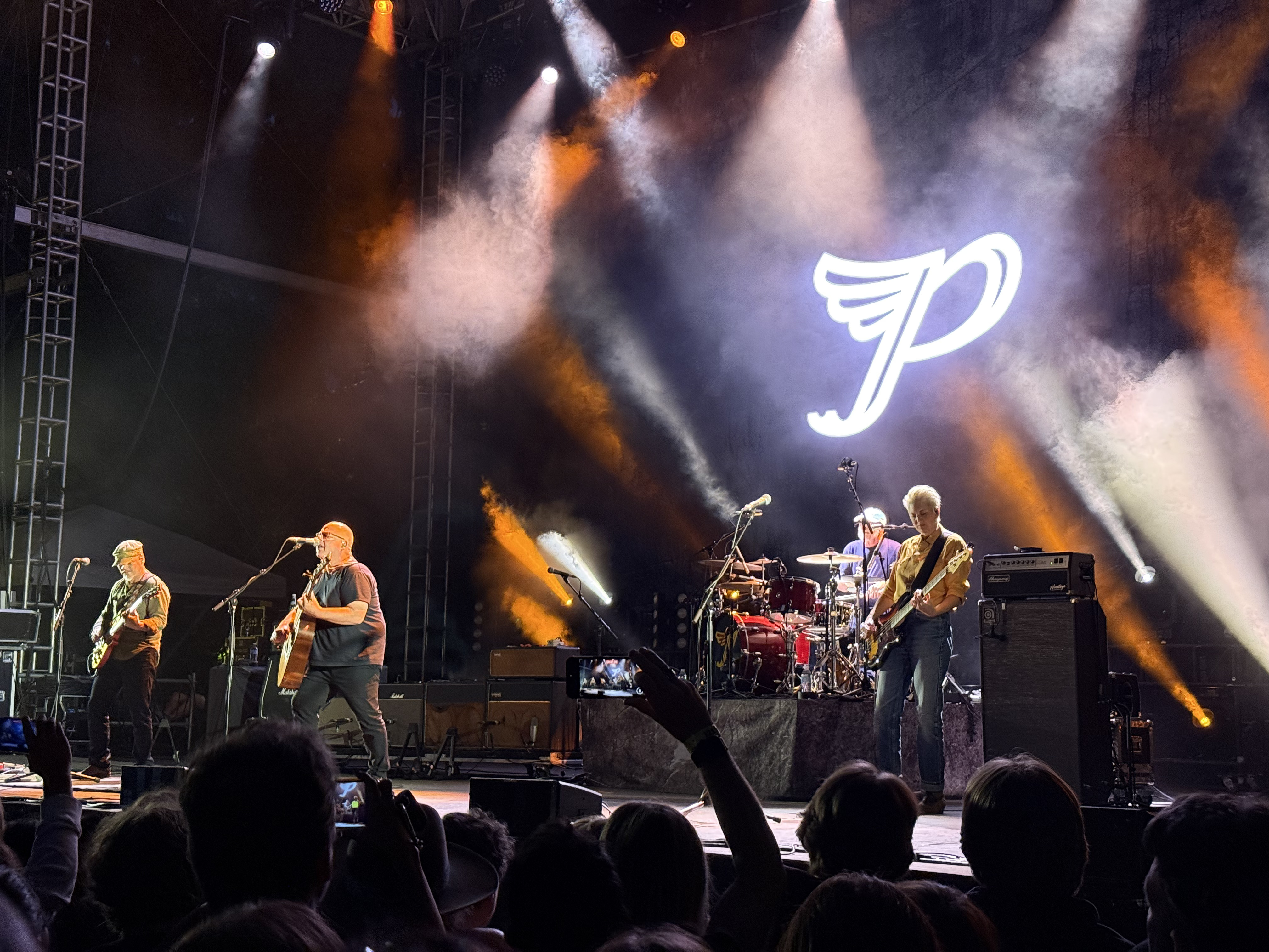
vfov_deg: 30.3
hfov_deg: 39.7
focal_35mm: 48
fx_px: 1760
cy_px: 476
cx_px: 634
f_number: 1.78
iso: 500
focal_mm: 6.76
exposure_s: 1/38
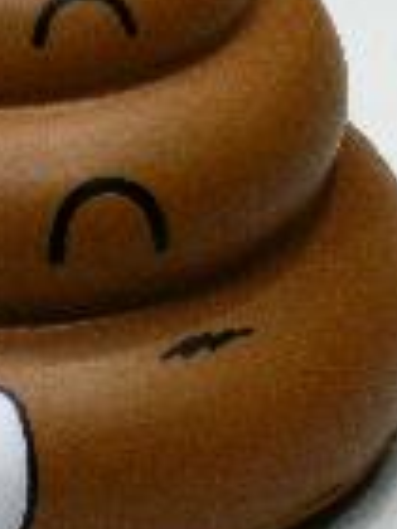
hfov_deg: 5.8
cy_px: 113
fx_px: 3930
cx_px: 125
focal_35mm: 257
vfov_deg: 7.7
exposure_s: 1/13.4
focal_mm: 18.8
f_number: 4.3
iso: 200
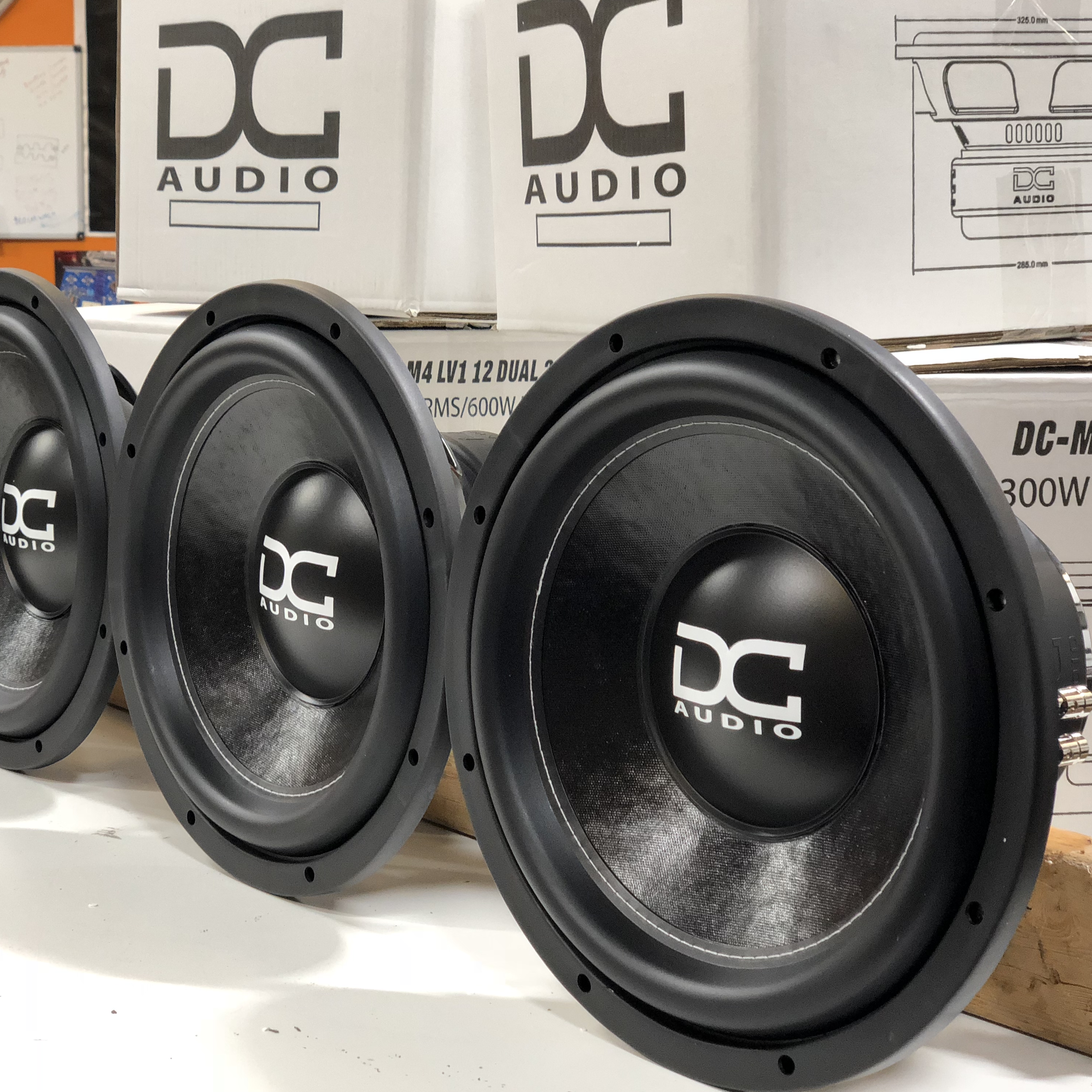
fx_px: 2213
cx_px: 388
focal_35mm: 62
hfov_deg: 27.6
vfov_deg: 27.7
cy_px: 543
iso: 125
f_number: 2.4
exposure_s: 1/40
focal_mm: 6
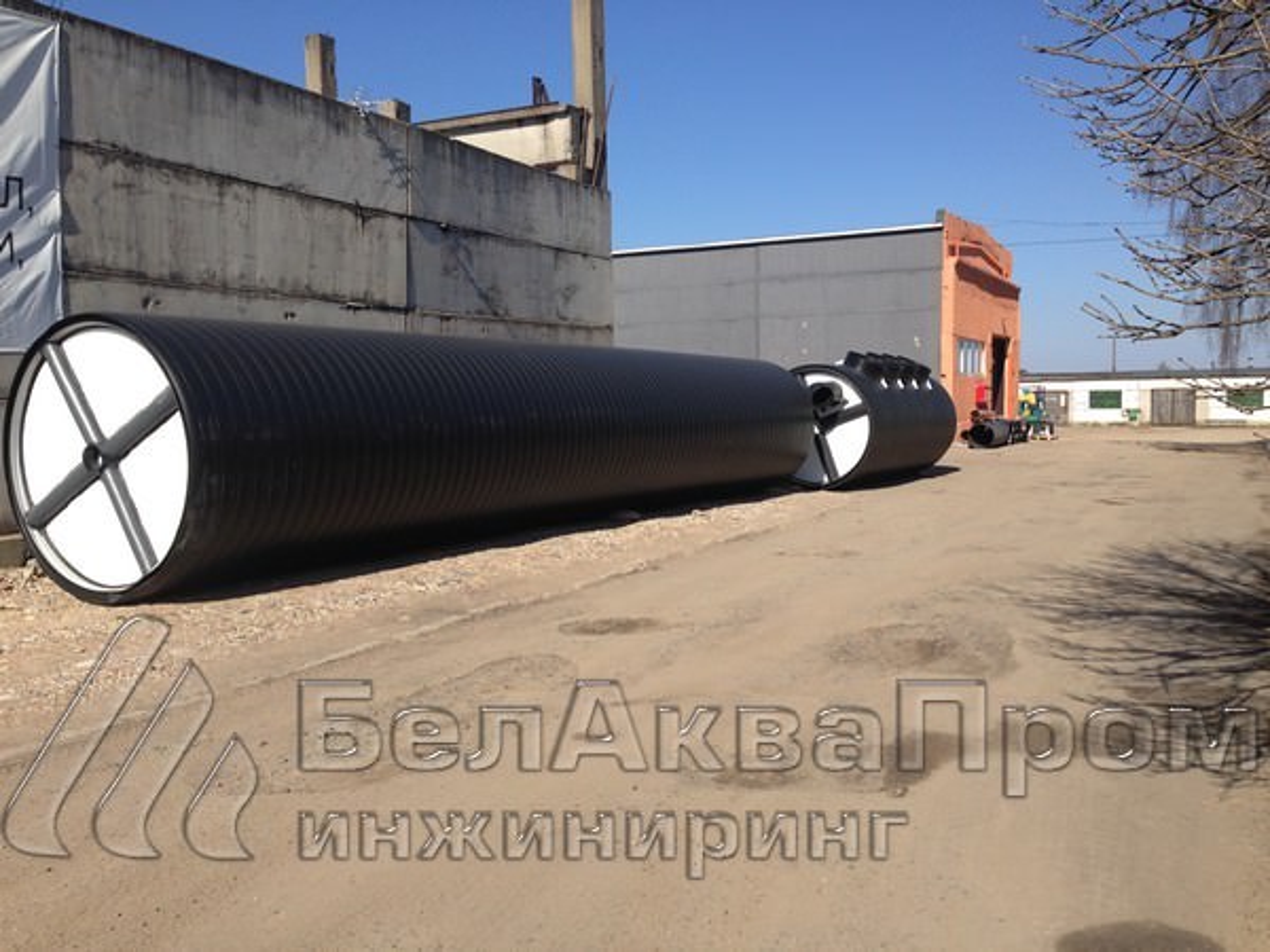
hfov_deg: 55.4
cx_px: 635
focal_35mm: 33
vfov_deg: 42.9
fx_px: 1211
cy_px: 476
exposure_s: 1/1506
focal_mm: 4.12
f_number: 2.4
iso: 50
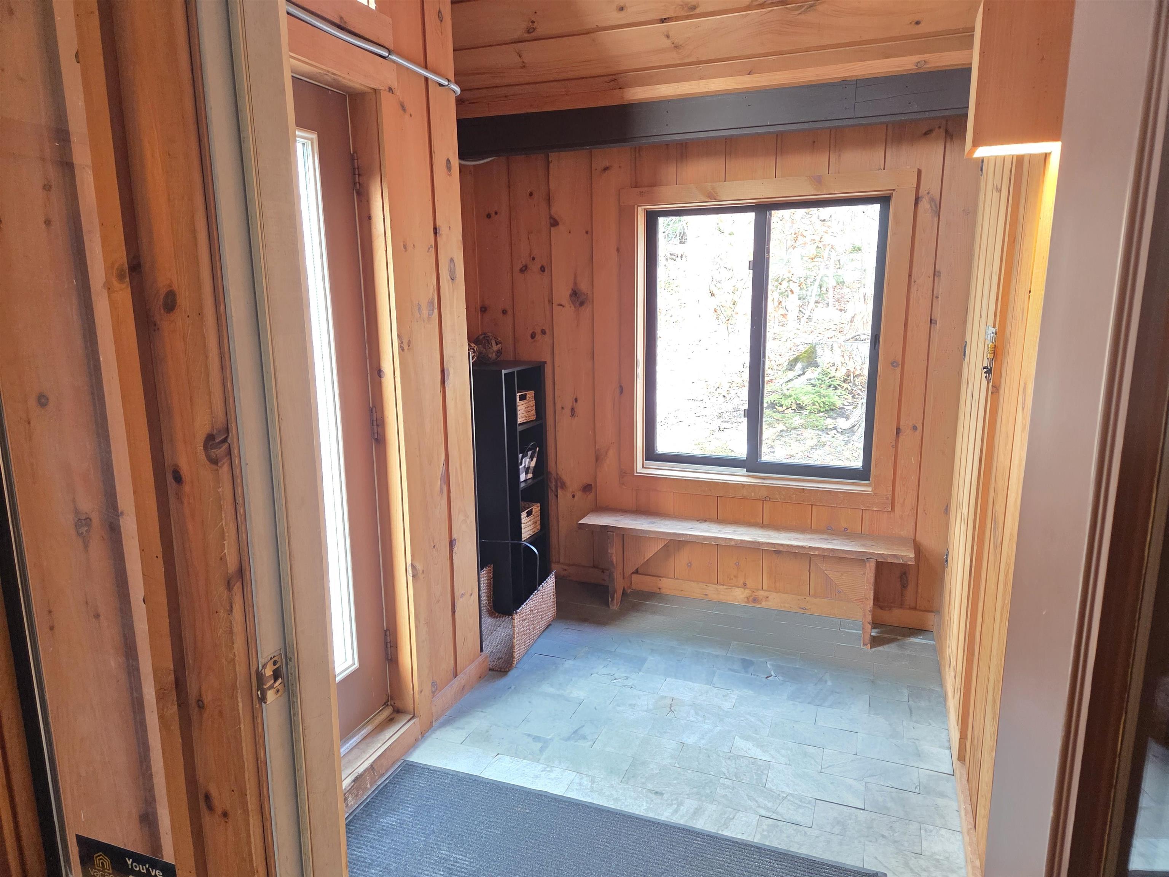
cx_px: 584
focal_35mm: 23
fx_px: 777
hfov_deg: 73.9
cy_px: 438
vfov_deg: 58.9
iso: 1000
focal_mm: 5.4
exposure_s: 1/120
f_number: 1.8
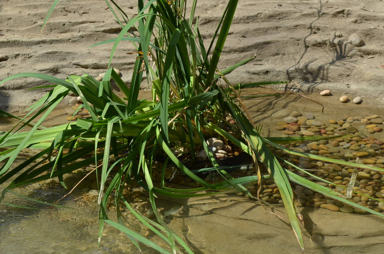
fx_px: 1533
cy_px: 123
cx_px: 165
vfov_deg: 9.5
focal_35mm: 144
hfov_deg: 14.3
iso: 200
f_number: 6.3
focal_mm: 70
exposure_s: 1/640
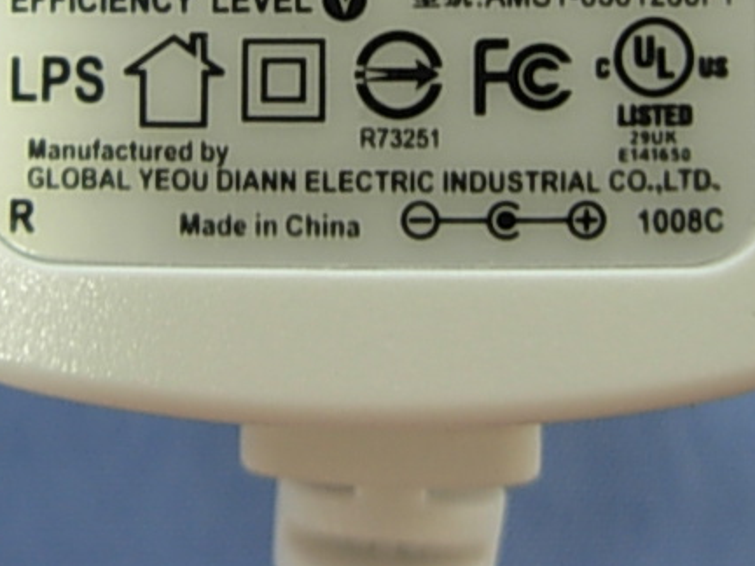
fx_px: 1963
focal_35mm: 90
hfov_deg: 21.8
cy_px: -94
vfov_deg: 15.8
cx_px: 339
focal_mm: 6.3
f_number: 2.9
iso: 129
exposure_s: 1/4
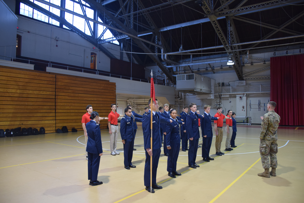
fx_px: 228
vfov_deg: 47.9
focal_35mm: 27
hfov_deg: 67.4
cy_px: 102
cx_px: 152
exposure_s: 1/60
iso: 1250
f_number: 3.5
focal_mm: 18
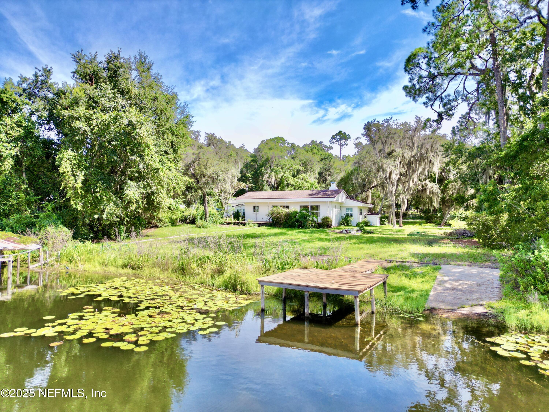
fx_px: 381
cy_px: 206
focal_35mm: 24
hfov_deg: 71.6
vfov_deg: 56.8
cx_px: 274
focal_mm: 6.72
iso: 100
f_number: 1.7
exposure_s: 1/1500
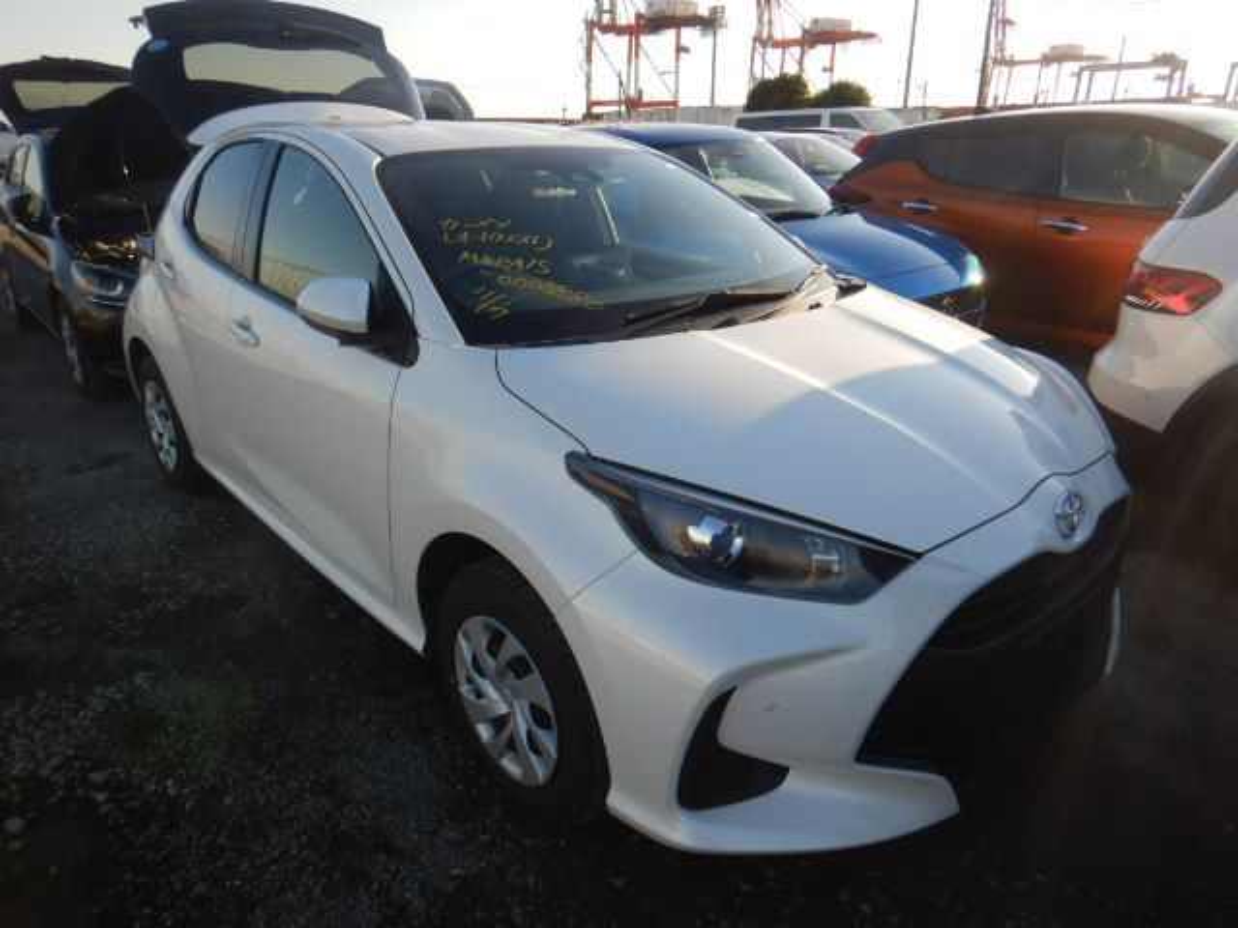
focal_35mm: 24
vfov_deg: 56.8
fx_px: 858
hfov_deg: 71.6
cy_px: 464
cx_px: 619
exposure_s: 1/1000
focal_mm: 4.3
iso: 125
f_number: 2.8
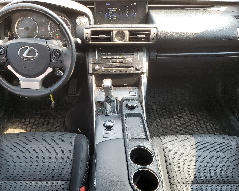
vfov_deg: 45.6
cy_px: 112
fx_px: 226
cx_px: 104
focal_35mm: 32
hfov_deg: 55.5
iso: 50
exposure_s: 1/147
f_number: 1.5
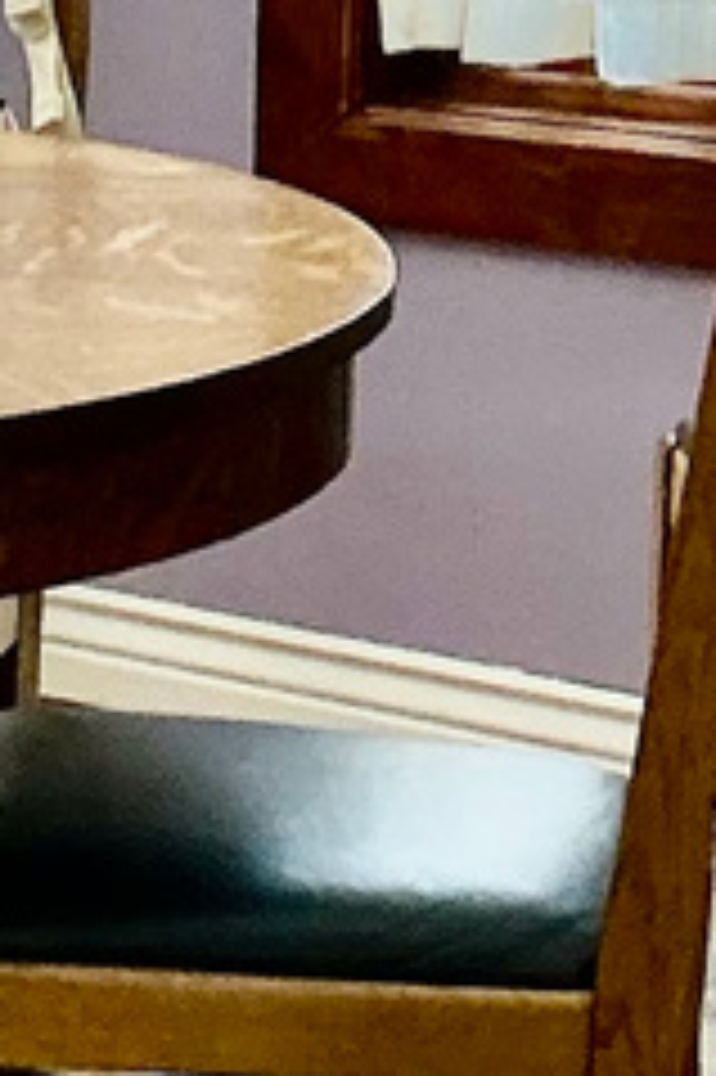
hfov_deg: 6.7
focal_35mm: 194
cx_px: -941
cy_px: 329
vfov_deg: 10.6
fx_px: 5796
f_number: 1.8
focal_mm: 3
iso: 64
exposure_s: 1/60
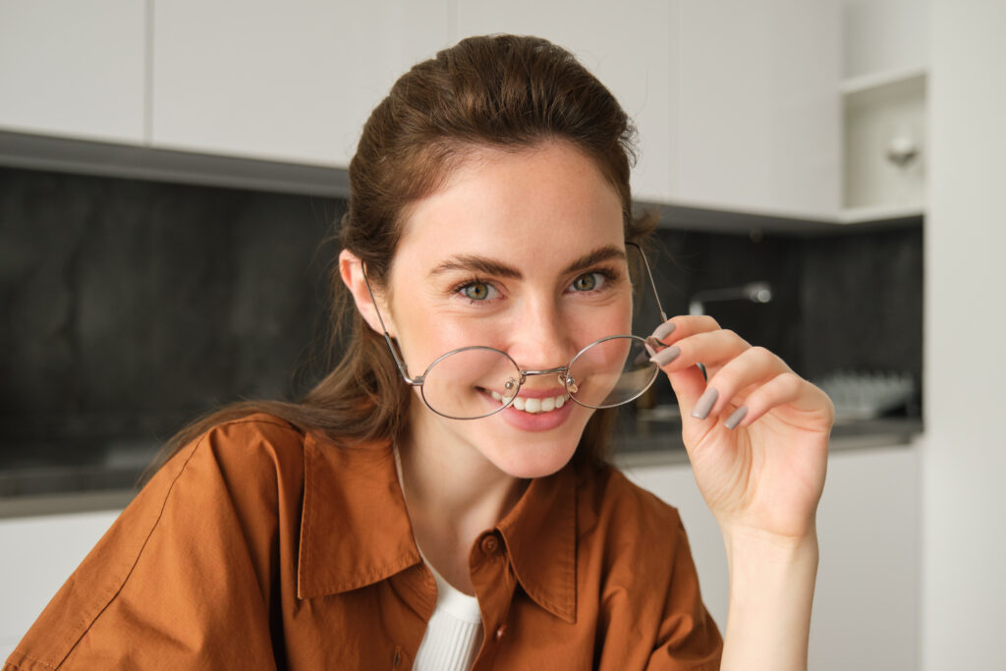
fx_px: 950
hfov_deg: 55.8
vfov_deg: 38.9
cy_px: 336
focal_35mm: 34
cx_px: 503
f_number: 2.8
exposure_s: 1/250
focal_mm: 22.7
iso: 400
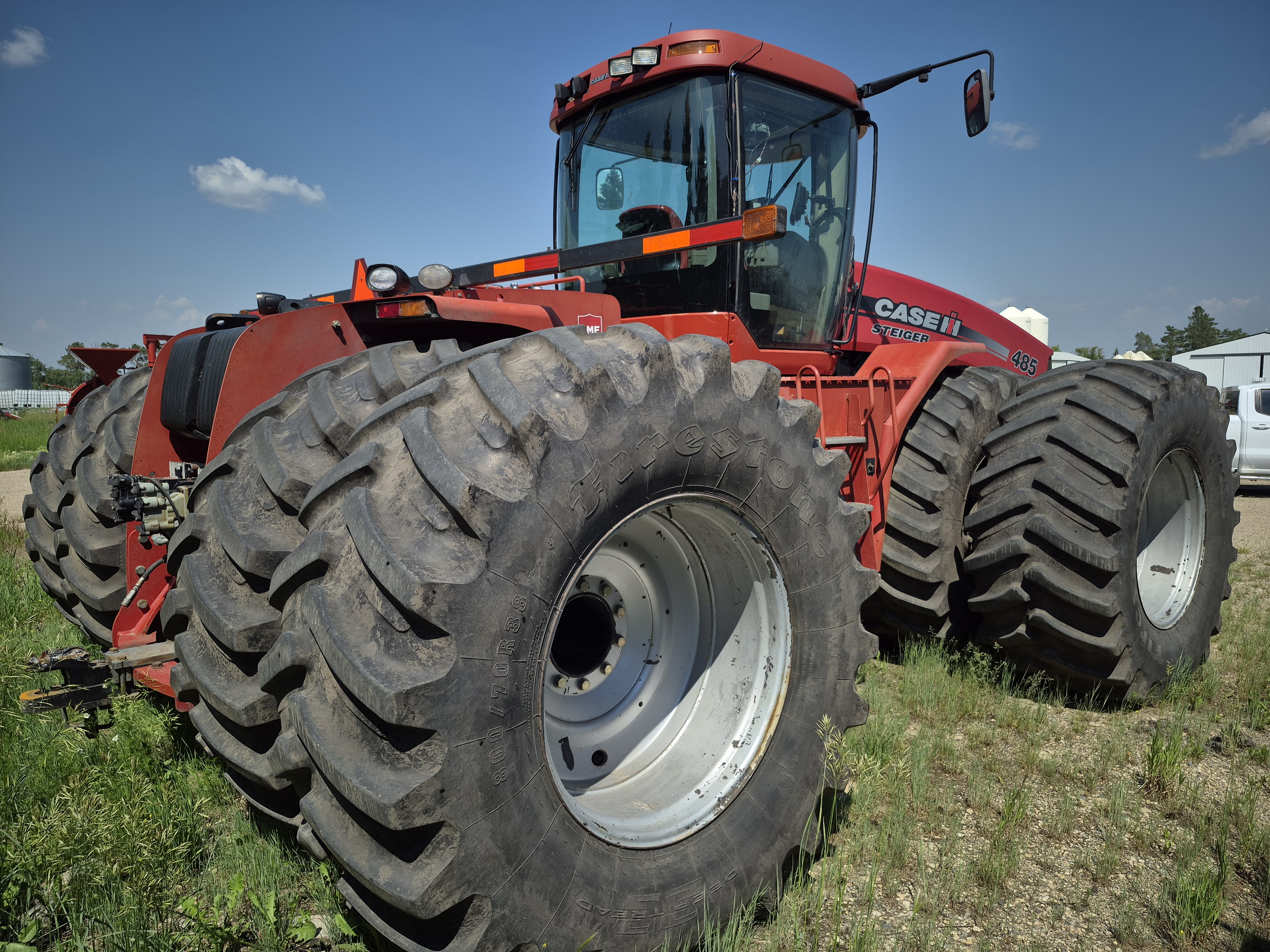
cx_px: 635
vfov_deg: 58.9
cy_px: 476
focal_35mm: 23
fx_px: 844
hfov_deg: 73.9
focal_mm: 5.4
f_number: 1.8
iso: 25
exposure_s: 1/1456
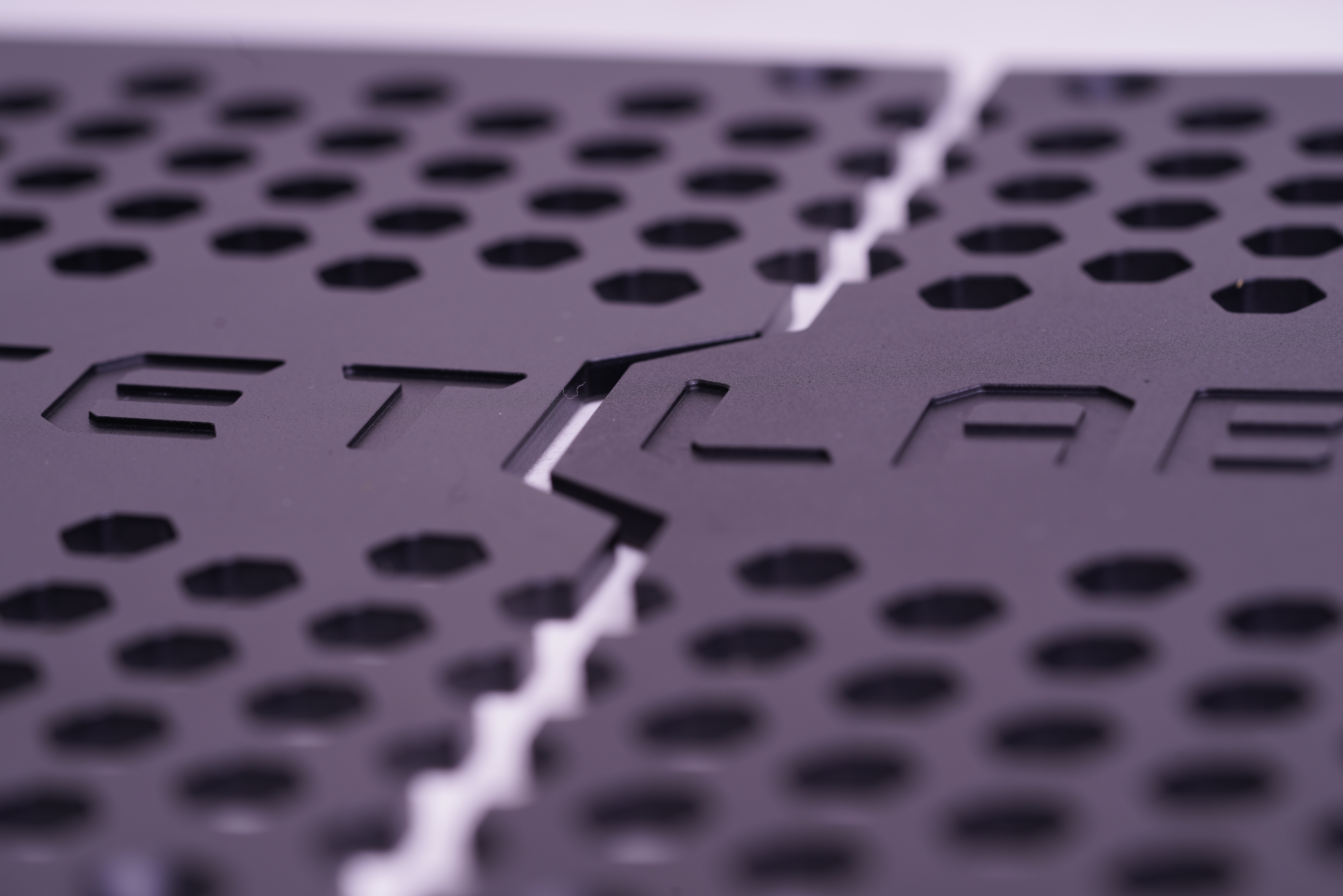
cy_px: 448
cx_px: 672
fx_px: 3358
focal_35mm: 90
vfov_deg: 15.2
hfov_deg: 22.6
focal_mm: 90
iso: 100
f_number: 7.1
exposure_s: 1/200
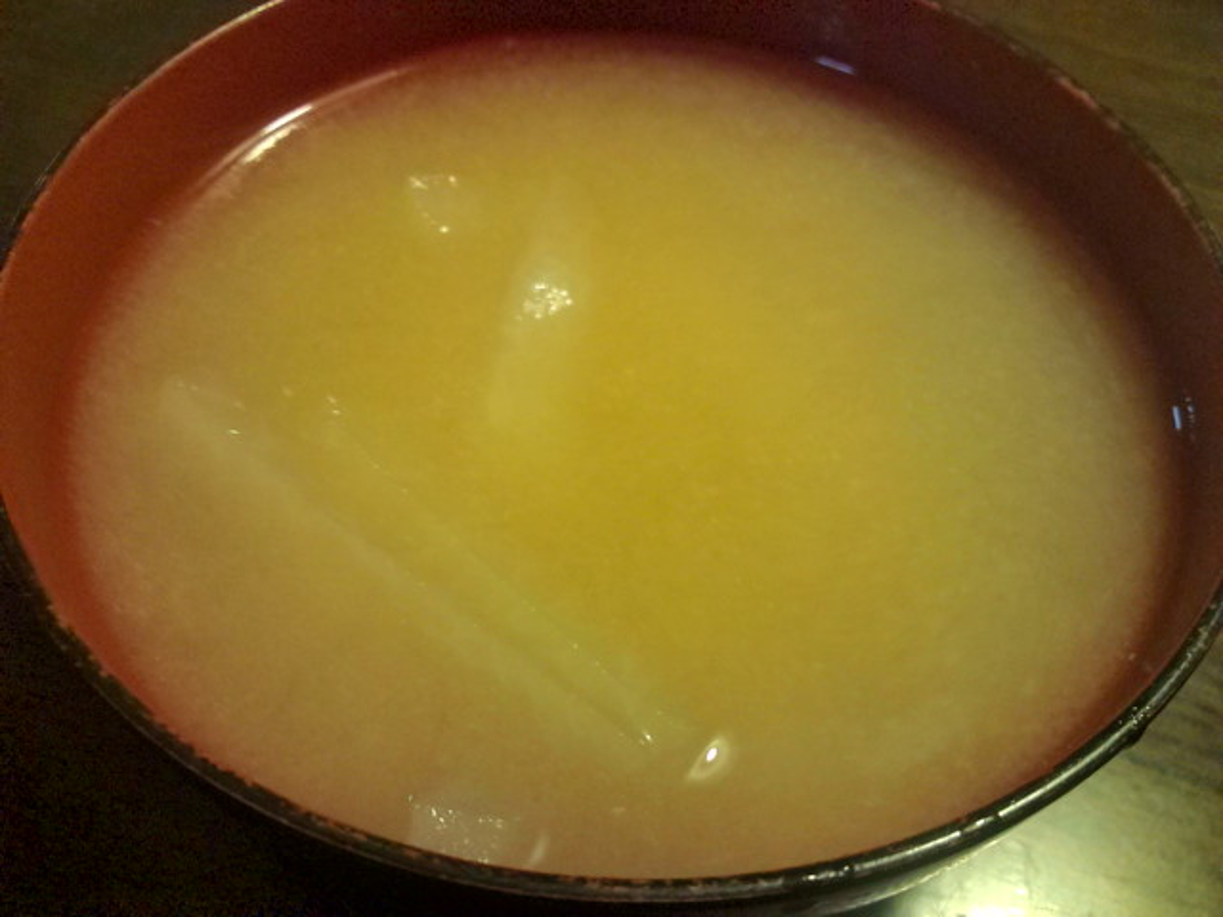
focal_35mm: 32
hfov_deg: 56.8
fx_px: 1131
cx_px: 612
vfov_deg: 44.2
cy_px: 458
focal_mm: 3.3
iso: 102
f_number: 2.8
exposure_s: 1/8.78
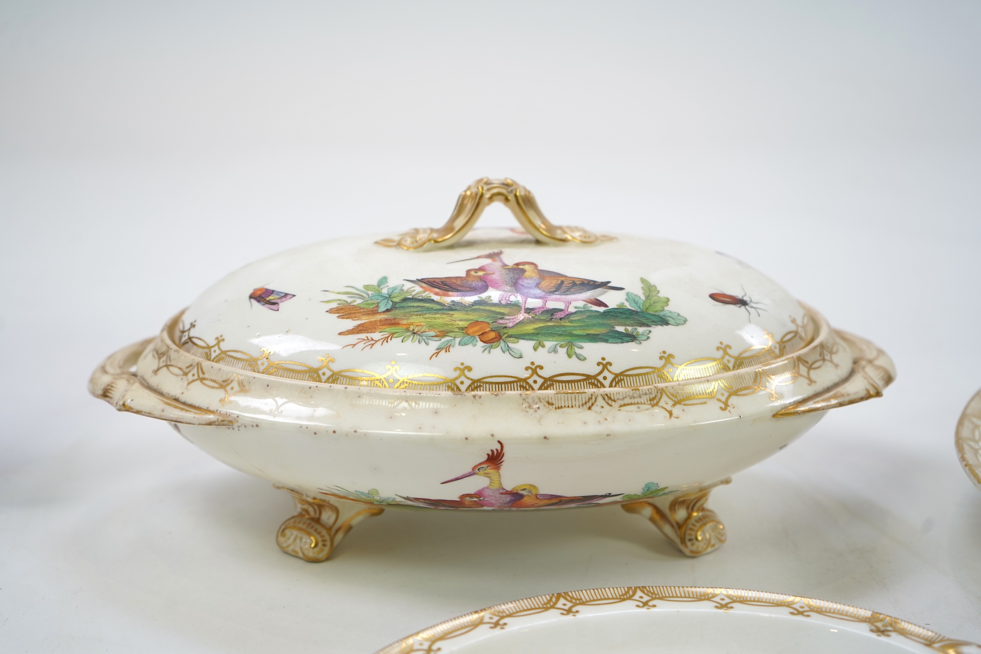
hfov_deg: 45.4
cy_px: 327
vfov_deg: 31.2
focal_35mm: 43
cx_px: 490
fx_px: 1172
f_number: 5
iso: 320
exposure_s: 1/100
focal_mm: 43
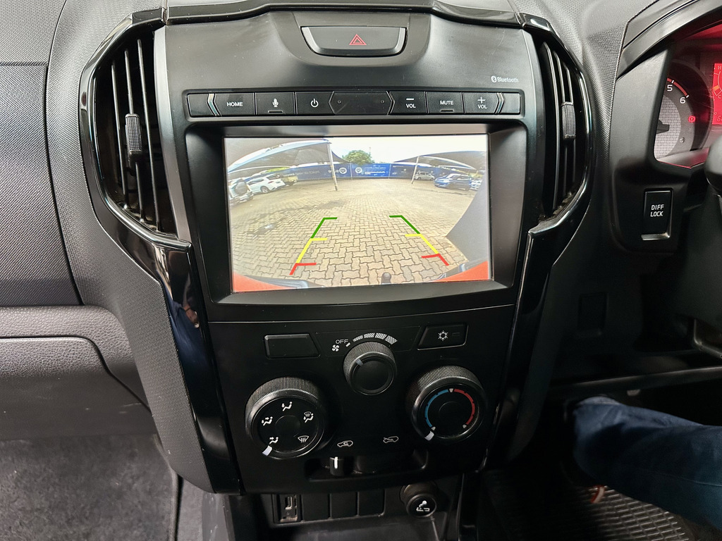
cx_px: 361
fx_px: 501
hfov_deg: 71.6
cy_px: 270
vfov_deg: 56.8
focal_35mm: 24
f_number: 1.78
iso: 250
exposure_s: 1/60
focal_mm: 6.86
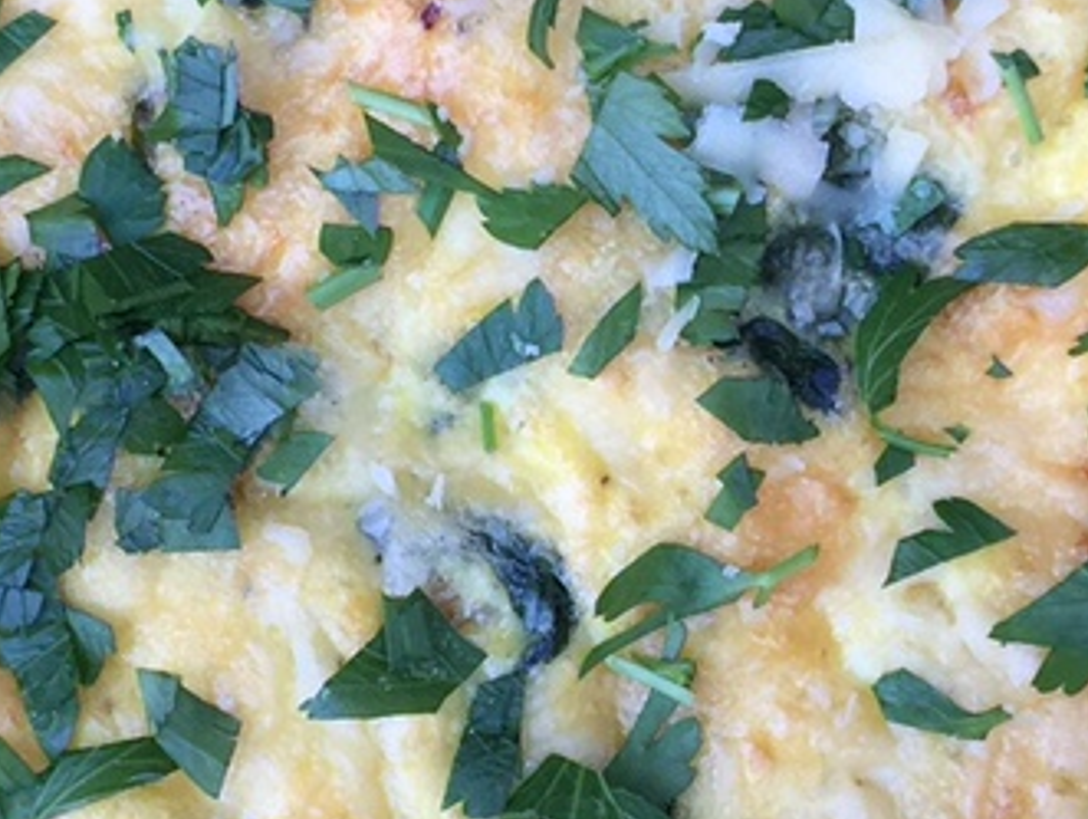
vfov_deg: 13.2
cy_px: 224
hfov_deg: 17.5
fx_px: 3524
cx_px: 480
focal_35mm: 112
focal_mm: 4.15
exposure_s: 1/40
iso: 32
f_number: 2.2
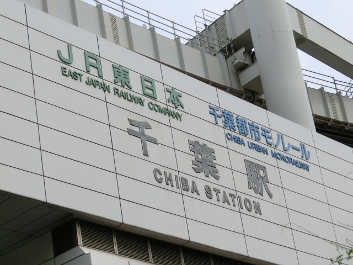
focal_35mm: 107
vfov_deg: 13.8
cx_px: 176
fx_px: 1091
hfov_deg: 18.4
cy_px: 132
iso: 80
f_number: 5.7
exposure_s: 1/500
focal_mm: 19.1
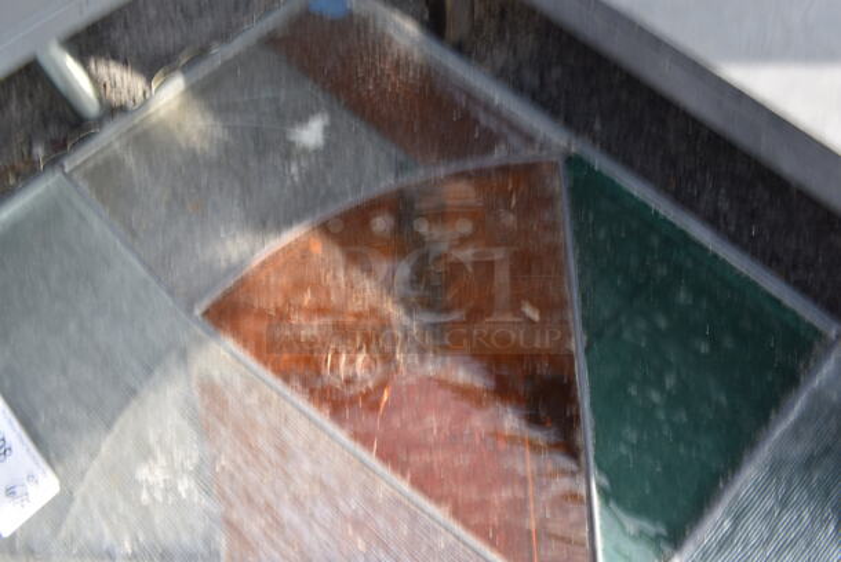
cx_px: 420
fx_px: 631
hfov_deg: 67.3
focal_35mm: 27
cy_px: 281
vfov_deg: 48.0
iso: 110
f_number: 8
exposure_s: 1/60
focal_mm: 18
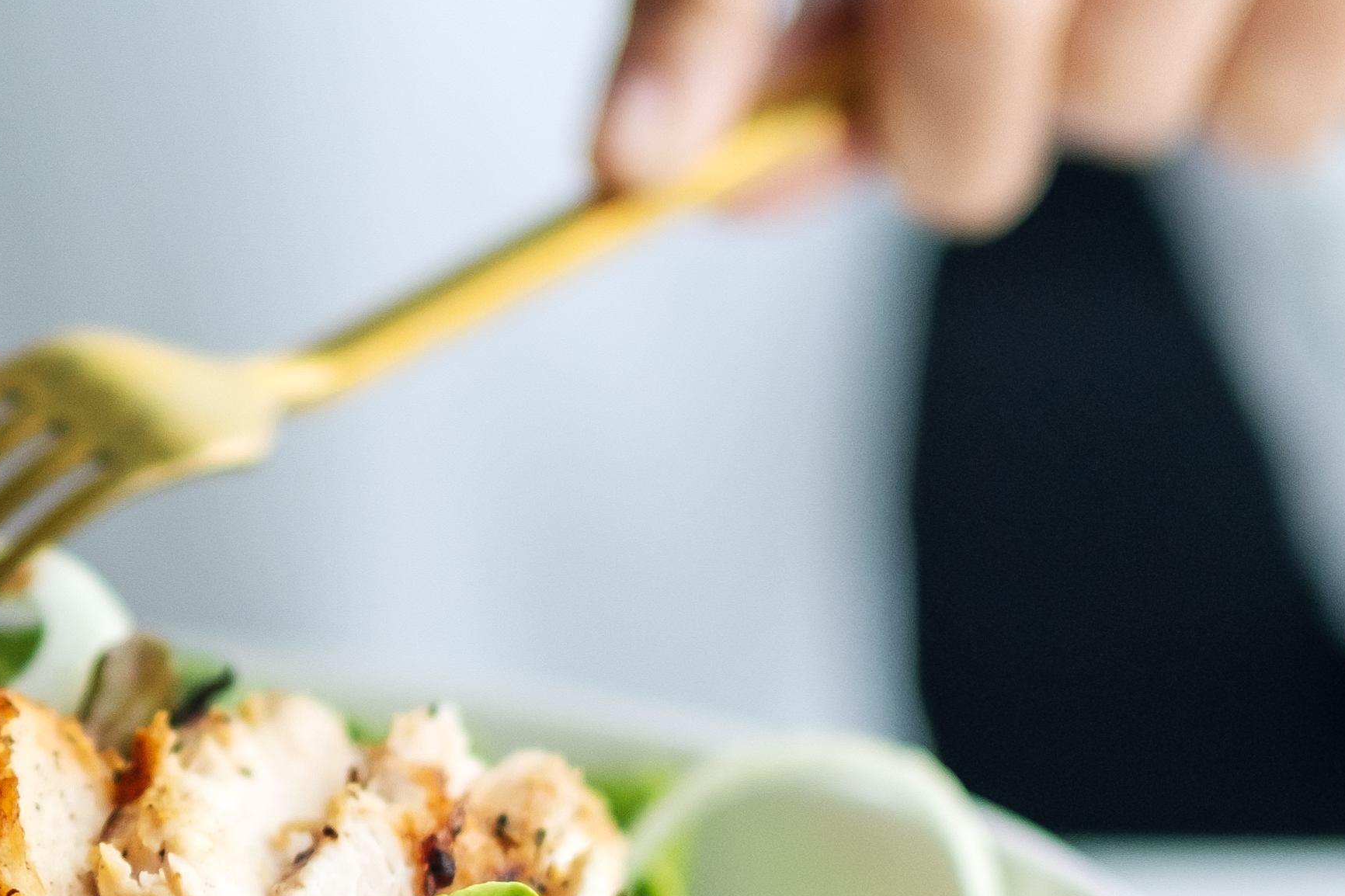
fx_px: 10795
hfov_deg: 7.1
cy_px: 383
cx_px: -207
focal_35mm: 289
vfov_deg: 4.8
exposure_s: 1/6000
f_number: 1.2
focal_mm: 56
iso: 200
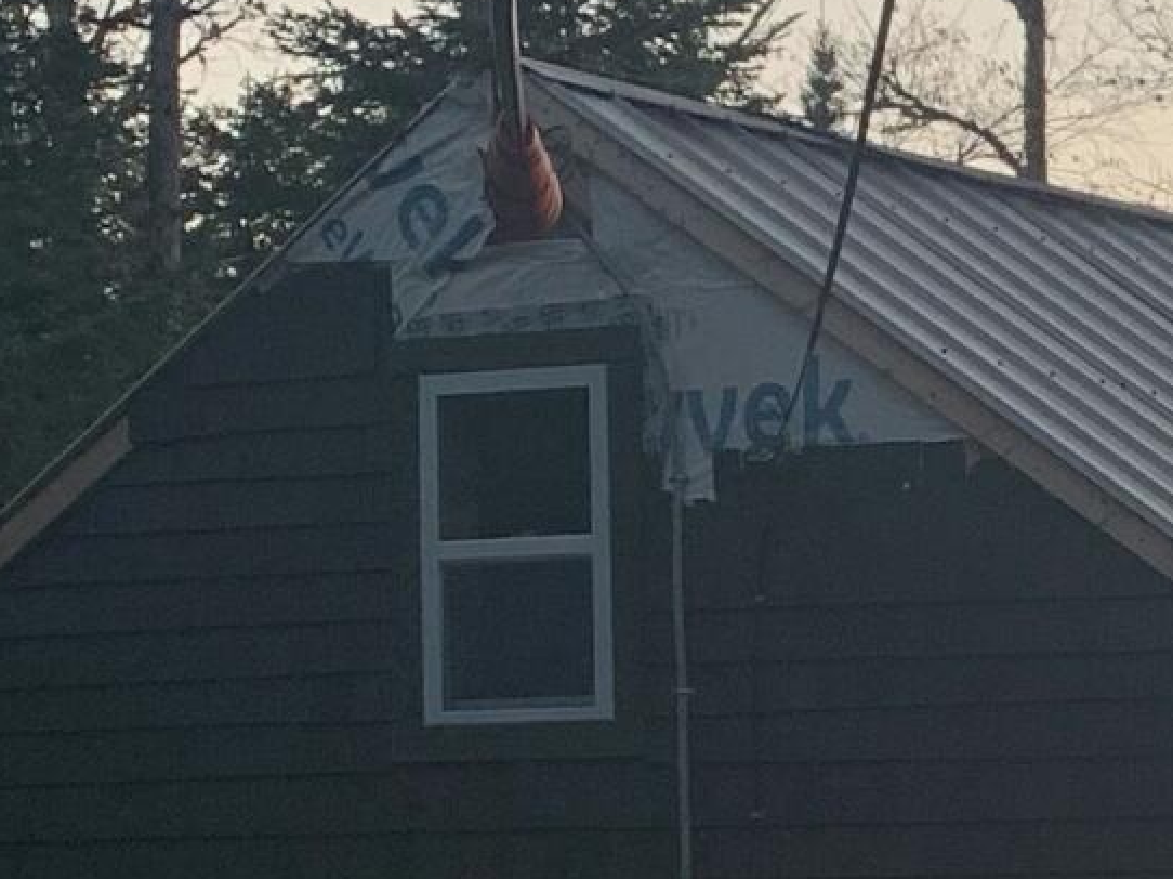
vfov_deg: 10.2
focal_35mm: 144
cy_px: 983
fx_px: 4877
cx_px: 2218
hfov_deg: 12.4
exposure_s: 1/214
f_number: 1.8
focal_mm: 4.25
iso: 25
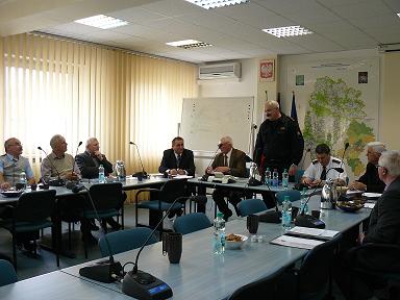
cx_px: 200
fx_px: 416
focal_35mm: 36
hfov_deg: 51.4
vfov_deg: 39.7
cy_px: 150
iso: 100
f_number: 2.8
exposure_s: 1/30
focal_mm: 6
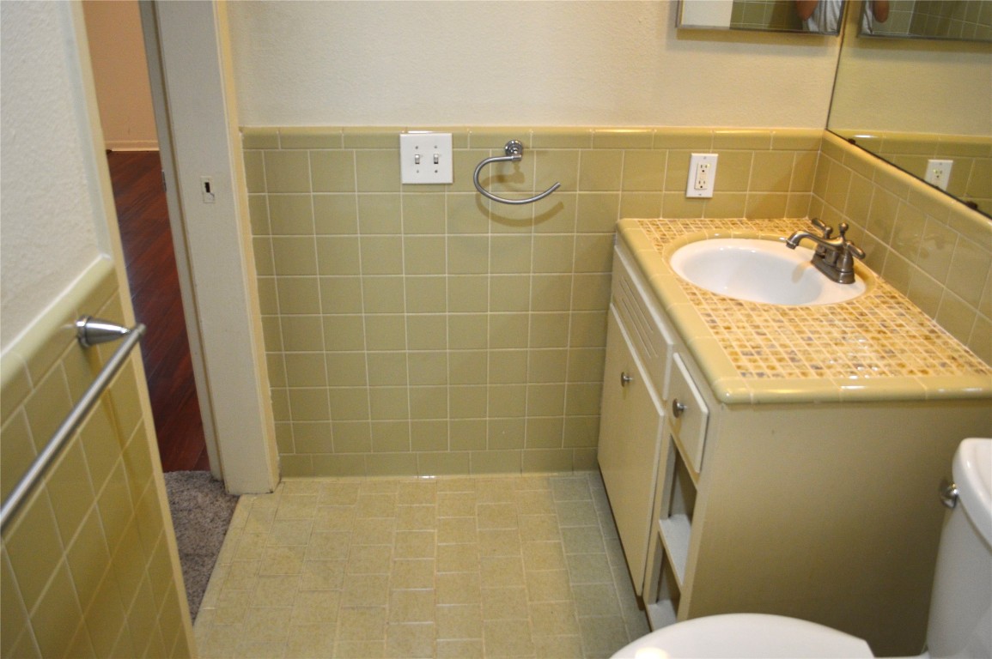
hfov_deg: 67.4
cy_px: 330
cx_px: 496
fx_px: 743
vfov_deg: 47.9
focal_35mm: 27
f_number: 3.5
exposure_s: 1/60
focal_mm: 18
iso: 800
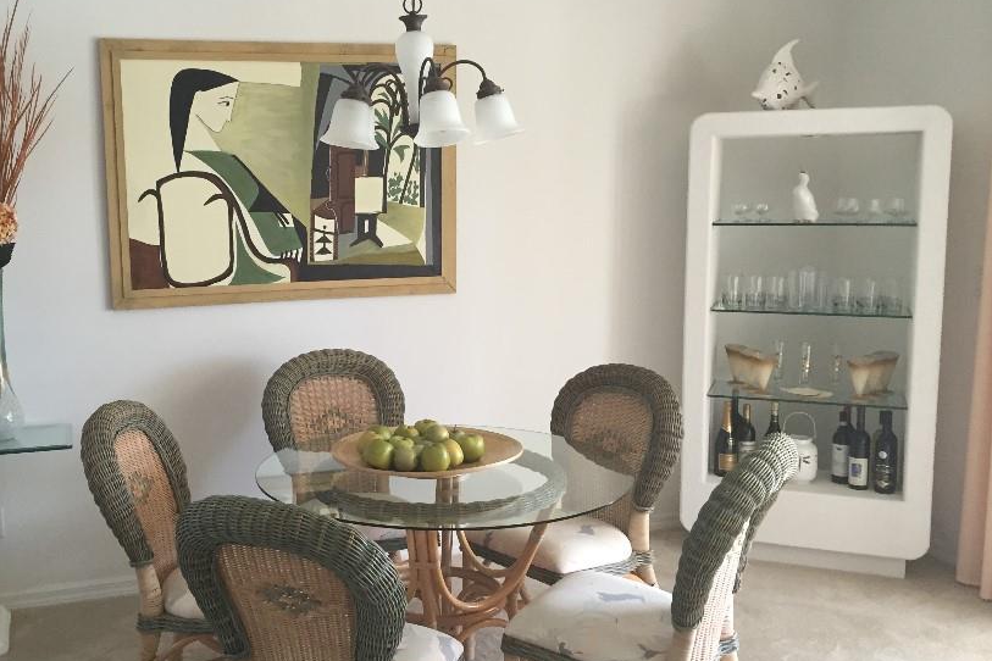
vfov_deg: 35.0
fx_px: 1047
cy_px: 316
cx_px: 368
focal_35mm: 38
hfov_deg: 50.2
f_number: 2.2
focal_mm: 4.15
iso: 50
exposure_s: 1/30
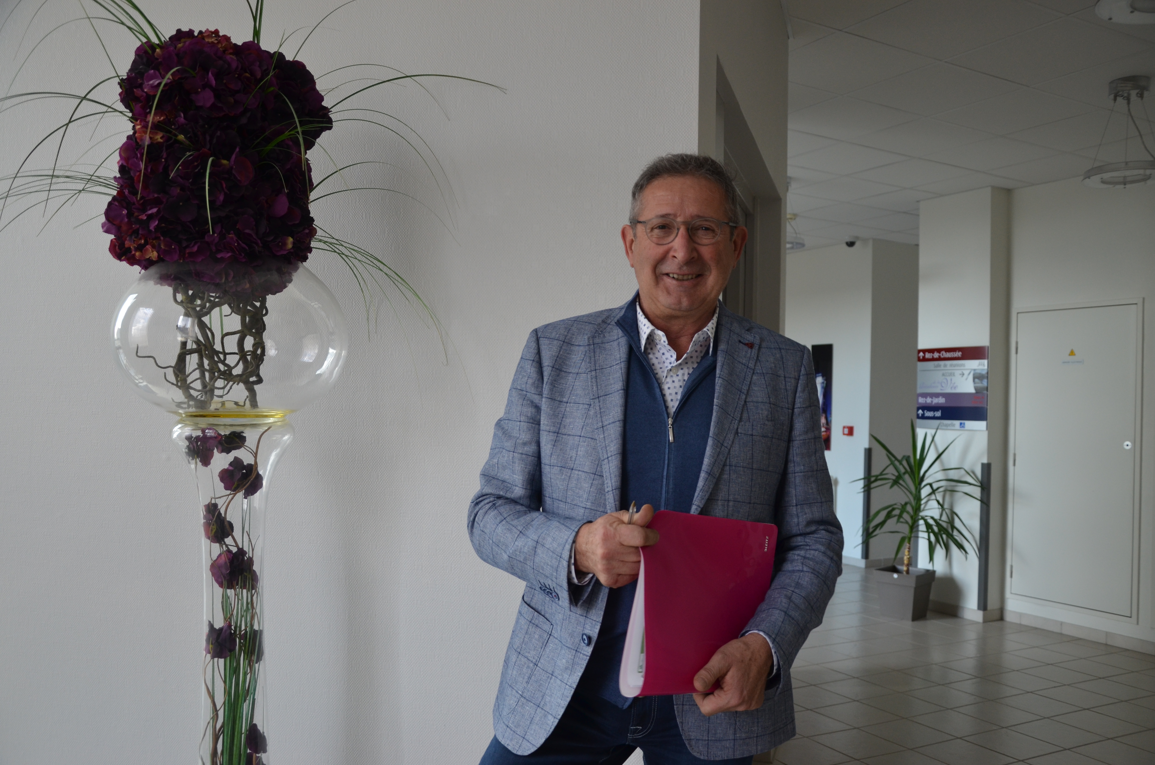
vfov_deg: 41.5
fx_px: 1009
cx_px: 578
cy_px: 382
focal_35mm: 32
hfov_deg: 59.6
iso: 400
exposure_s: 1/60
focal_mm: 21
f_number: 4
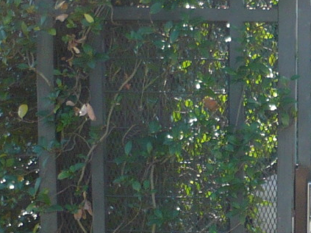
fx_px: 1428
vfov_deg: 9.1
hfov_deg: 11.9
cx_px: 468
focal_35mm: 159
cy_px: 332
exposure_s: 1/320
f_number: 2.8
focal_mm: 5.8
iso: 100
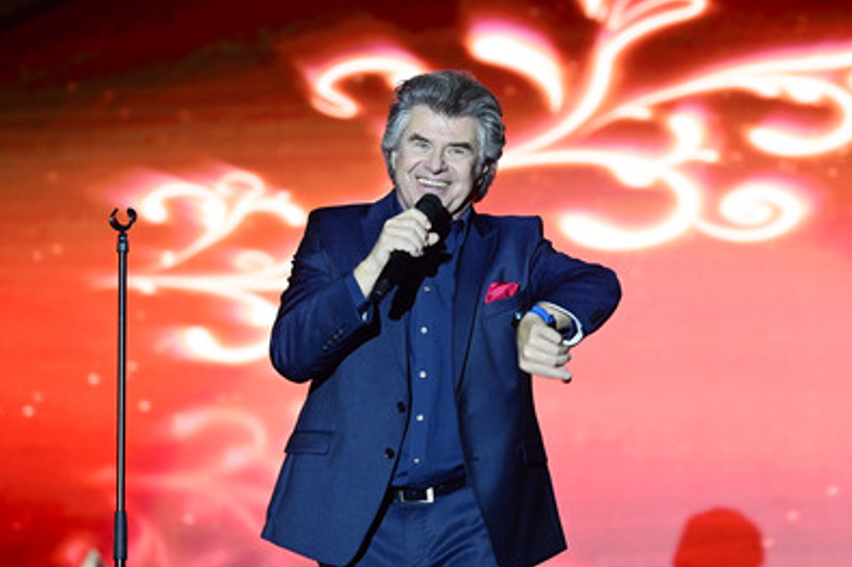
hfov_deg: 10.6
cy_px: 310
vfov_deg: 7.1
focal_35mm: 194
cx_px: 443
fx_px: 4589
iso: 3200
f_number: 2.8
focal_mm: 170
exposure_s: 1/400
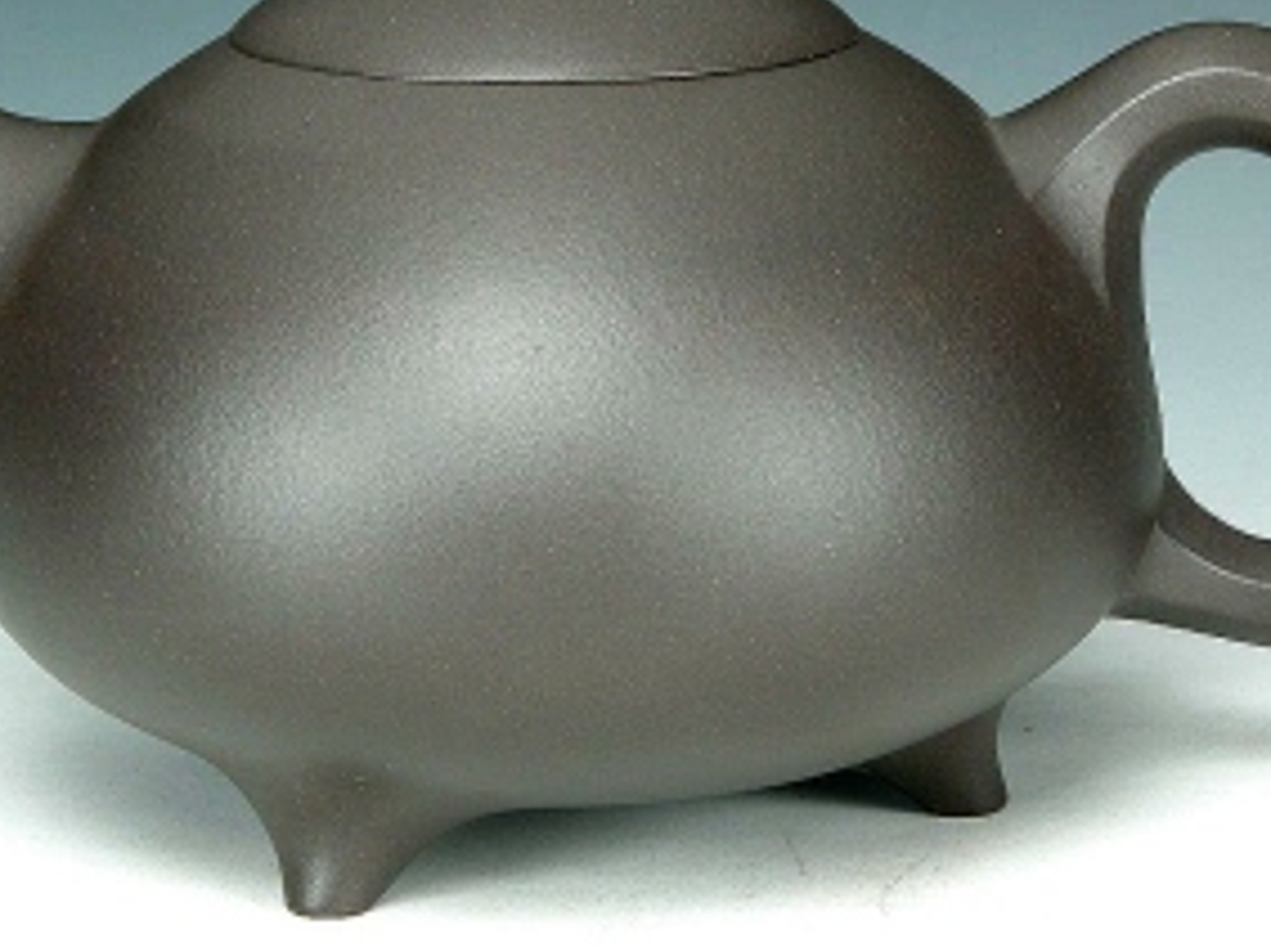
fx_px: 5909
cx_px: 656
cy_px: 301
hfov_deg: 12.3
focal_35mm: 161
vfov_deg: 9.2
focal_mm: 29.5
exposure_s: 1/4.6
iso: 100
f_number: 7.5
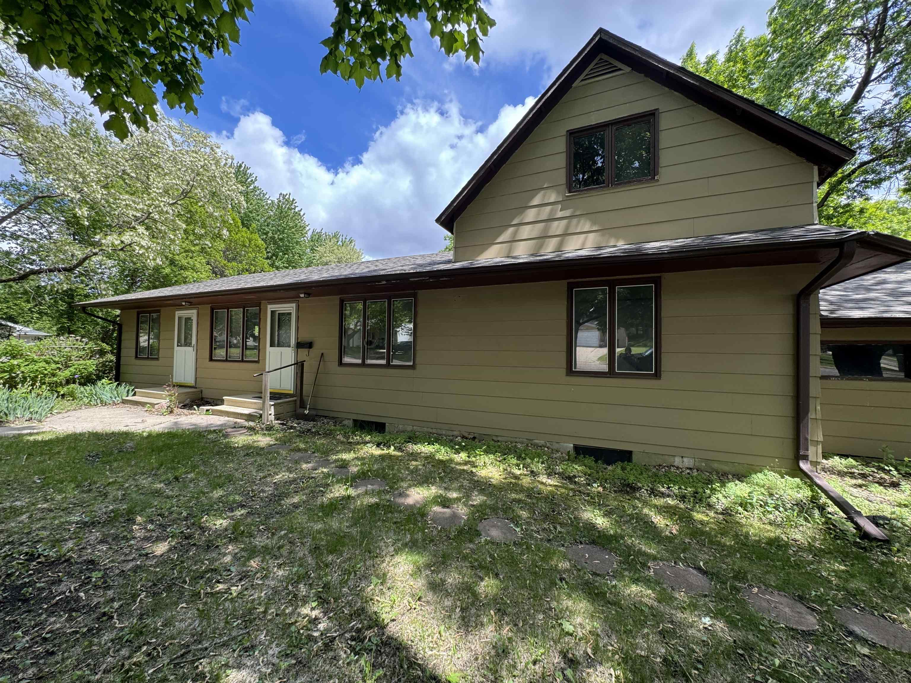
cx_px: 456
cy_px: 342
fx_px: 368
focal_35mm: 14
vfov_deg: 85.7
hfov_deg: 102.1
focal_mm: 2.22
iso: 40
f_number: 2.2
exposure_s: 1/293
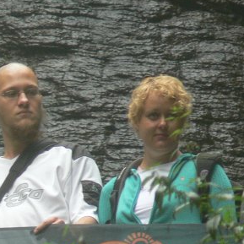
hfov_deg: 1.3
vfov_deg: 1.3
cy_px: 212
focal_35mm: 1314
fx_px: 10479
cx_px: -124
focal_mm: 88.8
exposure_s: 1/30
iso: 125
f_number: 3.7
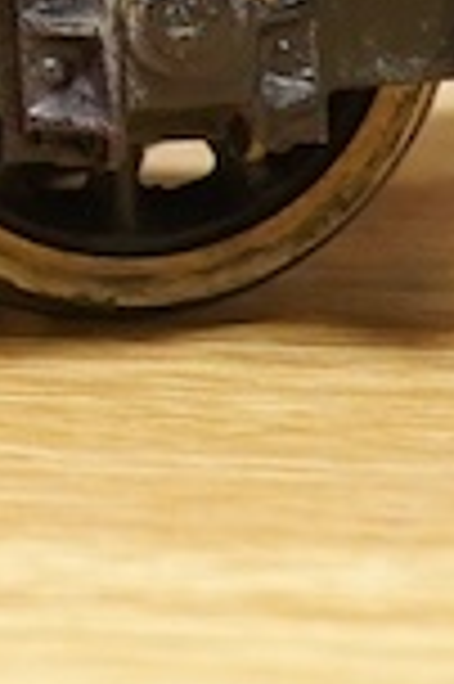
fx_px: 6313
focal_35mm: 333
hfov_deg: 4.0
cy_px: -652
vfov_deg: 6.0
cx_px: -1077
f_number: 3.5
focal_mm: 30
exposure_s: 1/125
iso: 2000
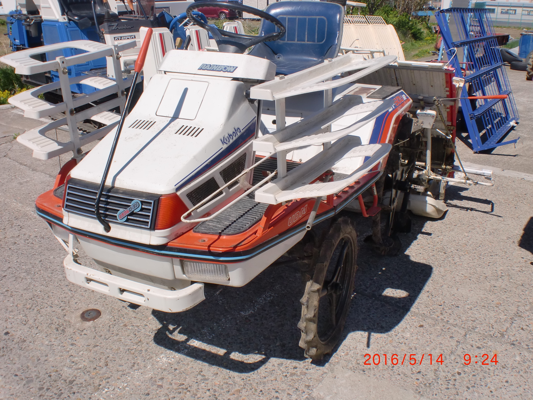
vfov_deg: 40.7
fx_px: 539
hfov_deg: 52.6
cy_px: 200
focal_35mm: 35
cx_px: 266
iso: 64
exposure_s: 1/640
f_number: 5.6
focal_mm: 6.3
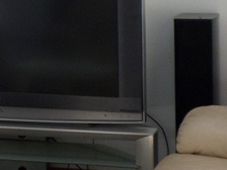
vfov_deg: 10.6
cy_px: -5
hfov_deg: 13.7
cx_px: -61
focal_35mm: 139
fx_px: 912
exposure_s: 1/30
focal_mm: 4.5
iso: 100
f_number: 2.5
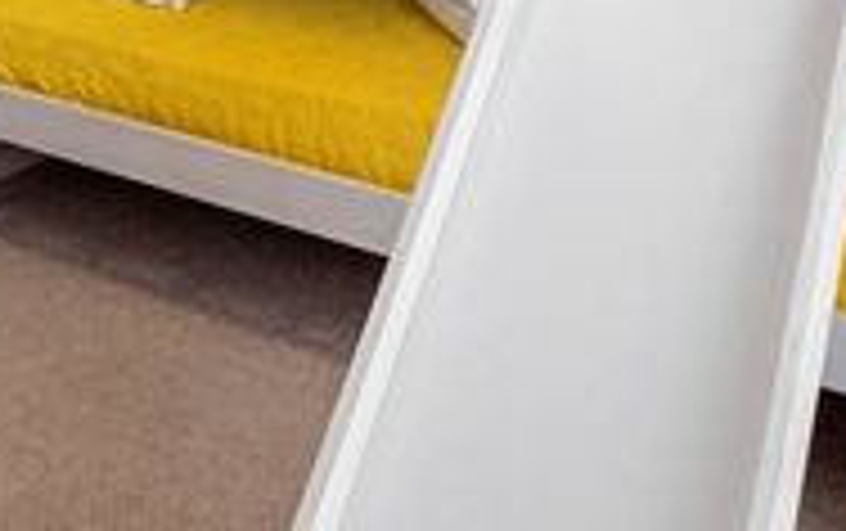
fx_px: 1408
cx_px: 263
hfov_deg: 33.1
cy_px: -394
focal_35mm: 61
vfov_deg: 17.7
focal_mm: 16
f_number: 8
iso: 800
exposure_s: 1/13
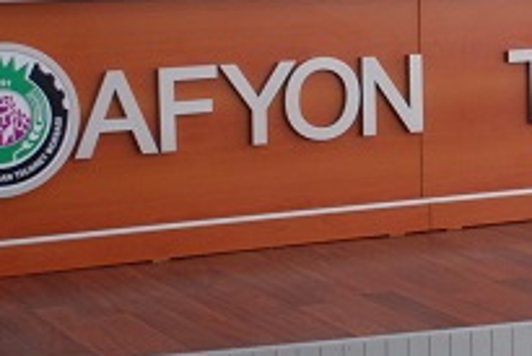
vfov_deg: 11.0
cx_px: 550
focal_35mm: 123
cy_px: -30
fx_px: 1819
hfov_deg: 16.3
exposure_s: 1/80
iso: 500
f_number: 4.5
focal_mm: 28
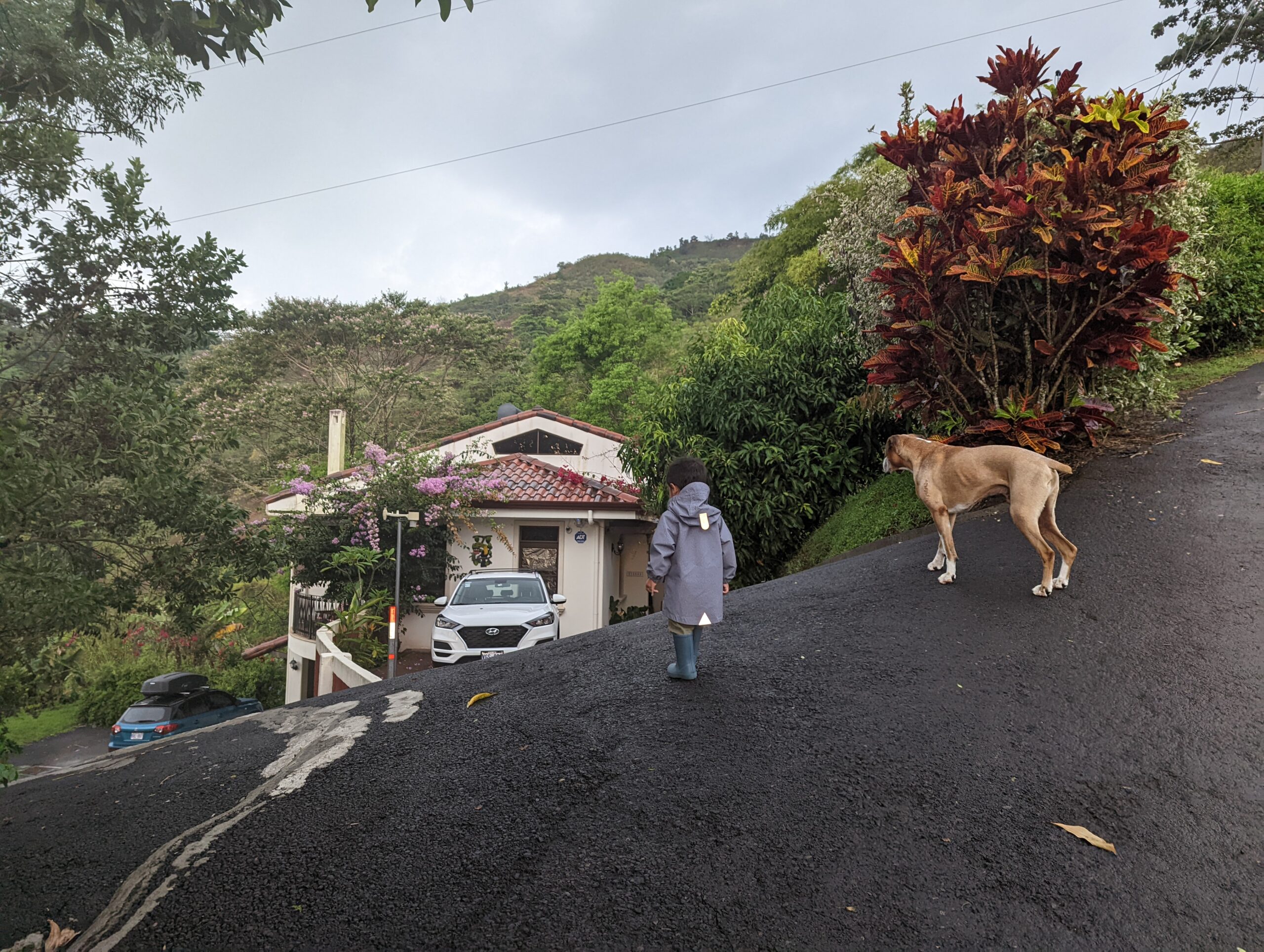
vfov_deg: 56.9
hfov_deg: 71.5
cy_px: 476
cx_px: 632
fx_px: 878
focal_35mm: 24
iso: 165
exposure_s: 1/44.4
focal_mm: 6.81
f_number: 1.85
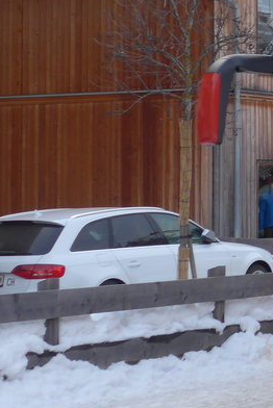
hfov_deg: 9.1
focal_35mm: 140
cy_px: 88
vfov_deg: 14.6
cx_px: 572
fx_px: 1590
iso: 100
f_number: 2.8
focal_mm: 9
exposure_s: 1/250
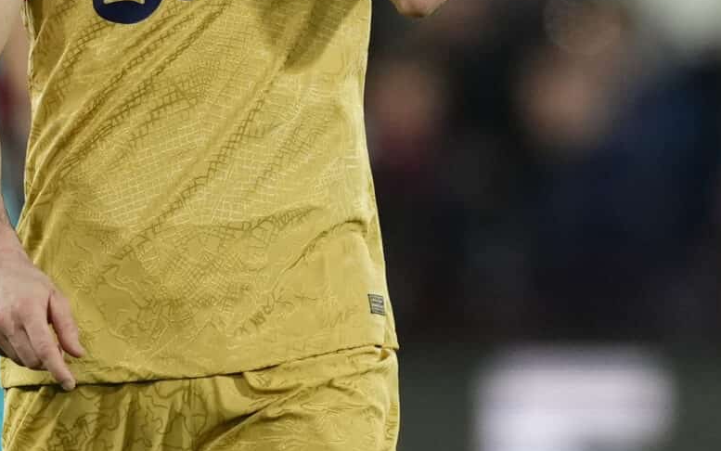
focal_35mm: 1074
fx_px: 21108
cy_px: 11
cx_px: 152
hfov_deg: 2.0
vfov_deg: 1.2
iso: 2000
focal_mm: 400
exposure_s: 1/2000
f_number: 3.2
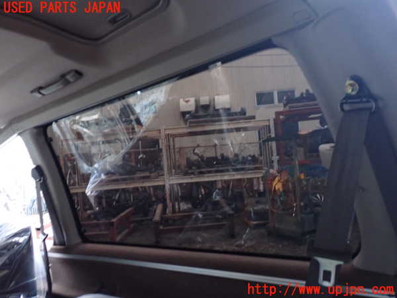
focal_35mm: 30
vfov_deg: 46.8
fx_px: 344
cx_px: 198
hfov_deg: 60.0
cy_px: 149
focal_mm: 5.4
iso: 800
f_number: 2.3
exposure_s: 1/13
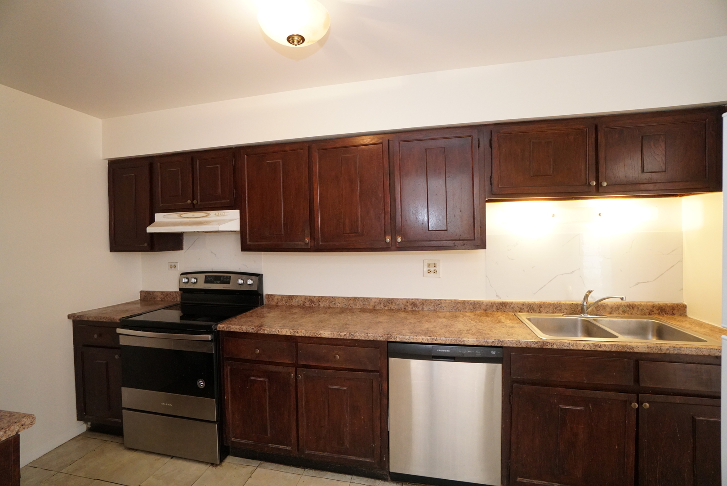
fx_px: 303
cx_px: 364
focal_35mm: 15
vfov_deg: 77.4
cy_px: 243
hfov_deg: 100.4
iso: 3200
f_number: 4
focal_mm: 10
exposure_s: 1/160
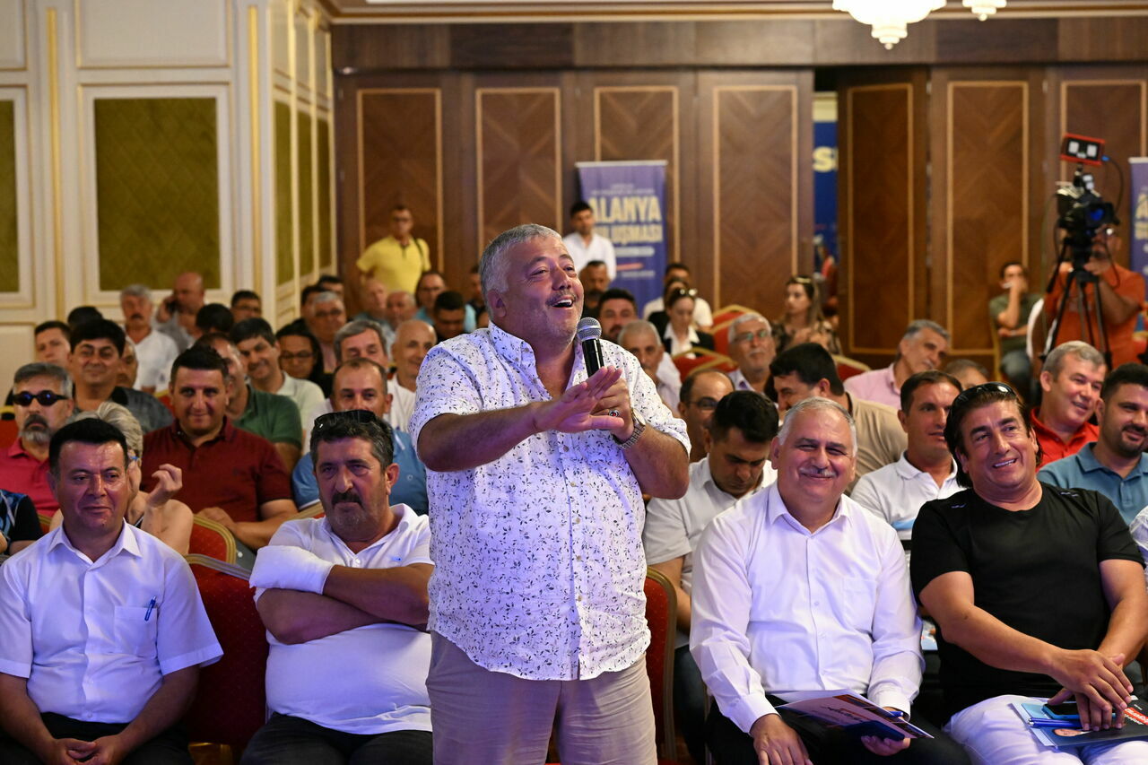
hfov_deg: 28.8
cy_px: 382
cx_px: 574
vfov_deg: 19.5
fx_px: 2232
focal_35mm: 70
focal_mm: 70
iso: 6400
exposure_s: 1/250
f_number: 4.5
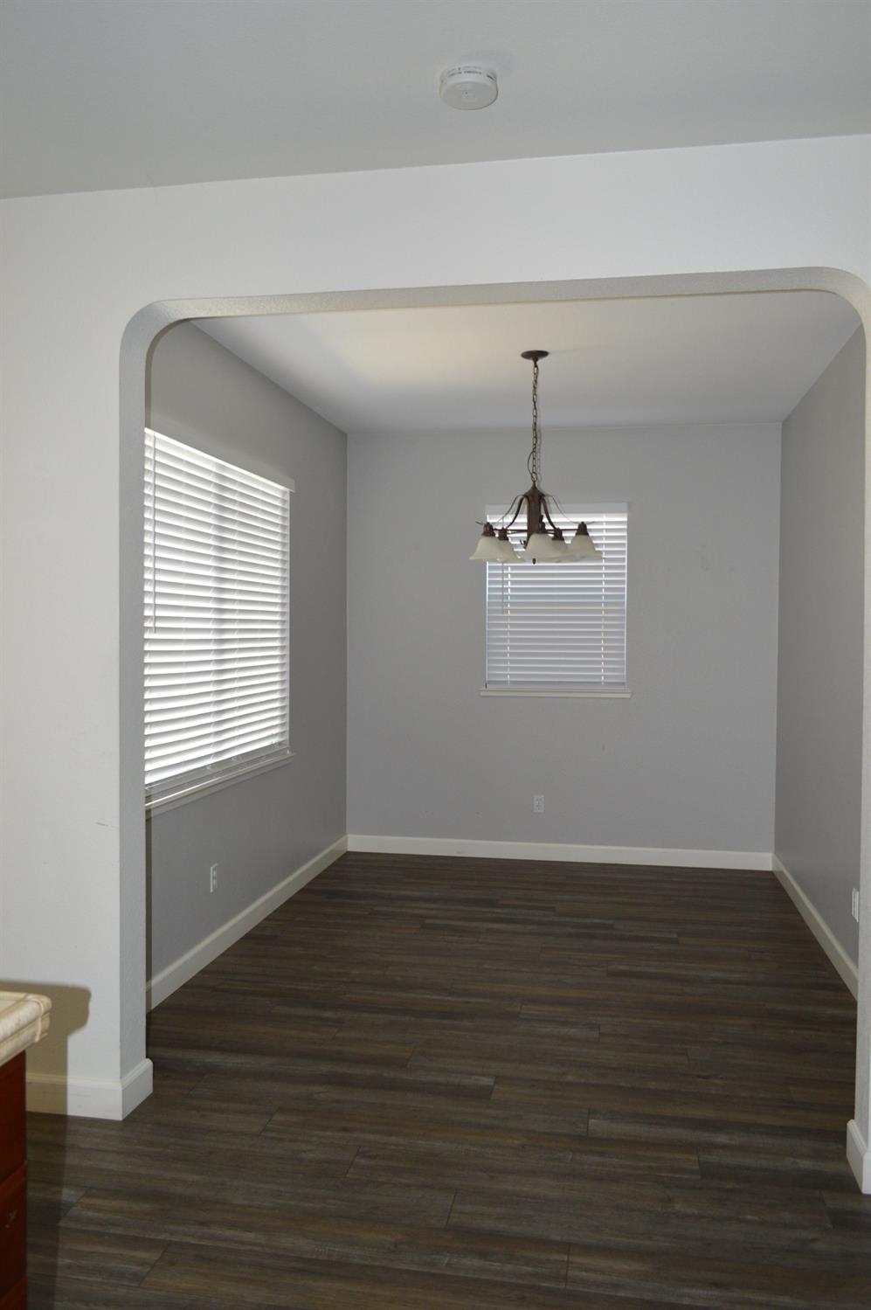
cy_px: 655
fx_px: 981
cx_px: 436
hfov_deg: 47.9
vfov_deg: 67.4
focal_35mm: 27
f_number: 3.5
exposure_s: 1/60
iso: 500
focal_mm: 18
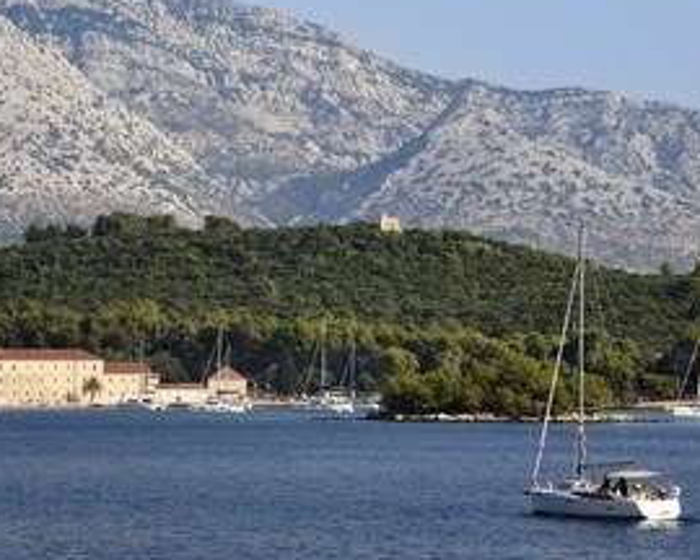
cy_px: 205
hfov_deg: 10.2
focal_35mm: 190
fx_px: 3936
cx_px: 281
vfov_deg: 8.1
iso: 200
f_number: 11
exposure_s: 1/320
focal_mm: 130
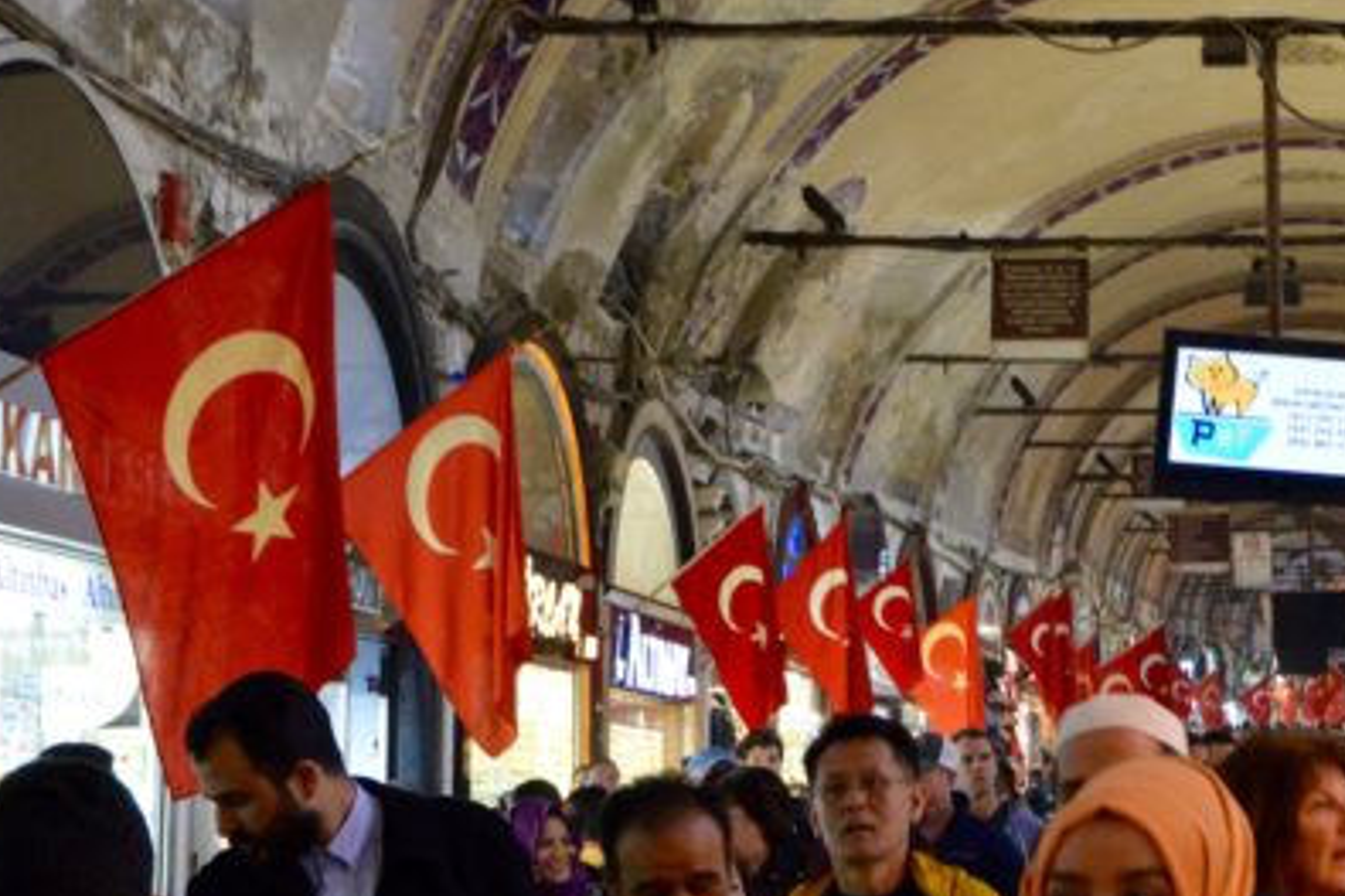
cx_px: 1256
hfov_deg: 22.5
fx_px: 3287
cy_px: 354
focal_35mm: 88
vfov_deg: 15.5
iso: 1600
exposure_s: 1/50
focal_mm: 29
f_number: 8
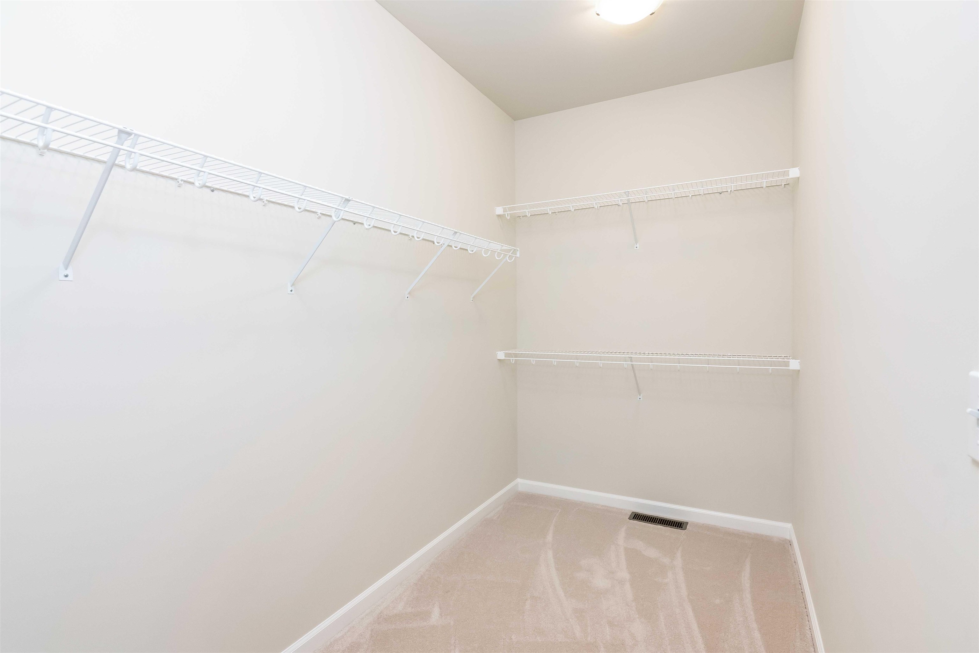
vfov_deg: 73.7
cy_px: 326
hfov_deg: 96.7
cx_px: 490
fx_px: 435
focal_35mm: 16
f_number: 8
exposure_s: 1/30
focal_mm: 11
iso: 500
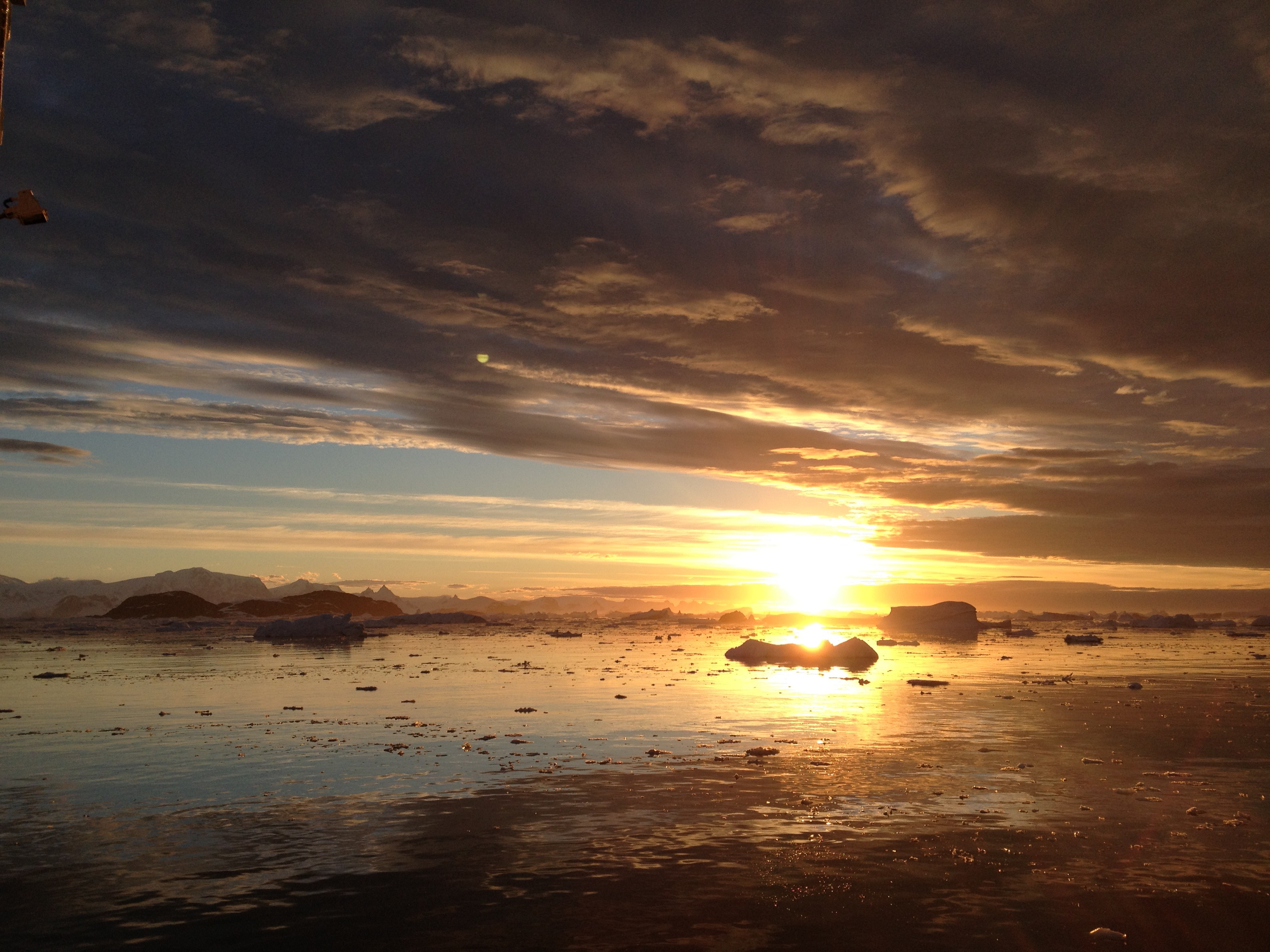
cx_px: 635
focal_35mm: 35
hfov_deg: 52.6
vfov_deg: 40.7
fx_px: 1284
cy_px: 476
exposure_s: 1/1381
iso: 50
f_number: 2.4
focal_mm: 4.28
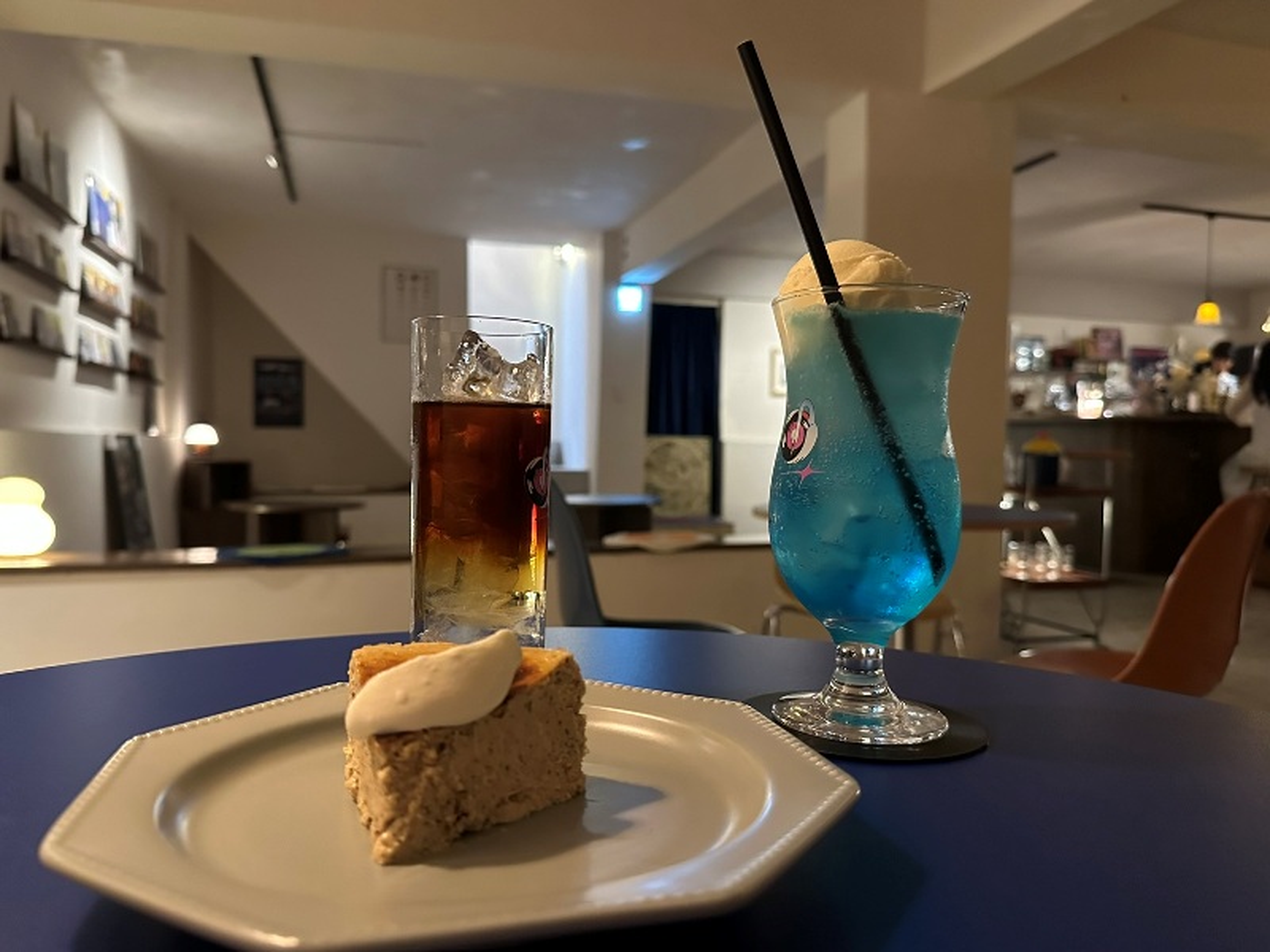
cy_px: 476
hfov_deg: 71.6
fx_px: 881
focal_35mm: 24
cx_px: 635
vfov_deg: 56.8
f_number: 1.78
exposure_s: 1/40
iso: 1000
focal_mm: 6.86
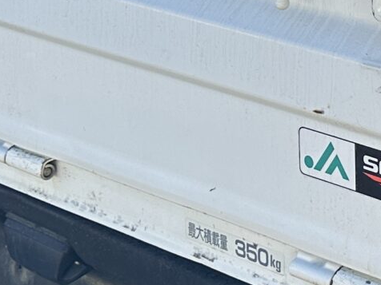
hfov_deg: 14.2
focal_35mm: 129
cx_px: 598
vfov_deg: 11.2
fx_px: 1420
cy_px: -80
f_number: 1.78
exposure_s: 1/2028
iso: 80
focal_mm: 6.86
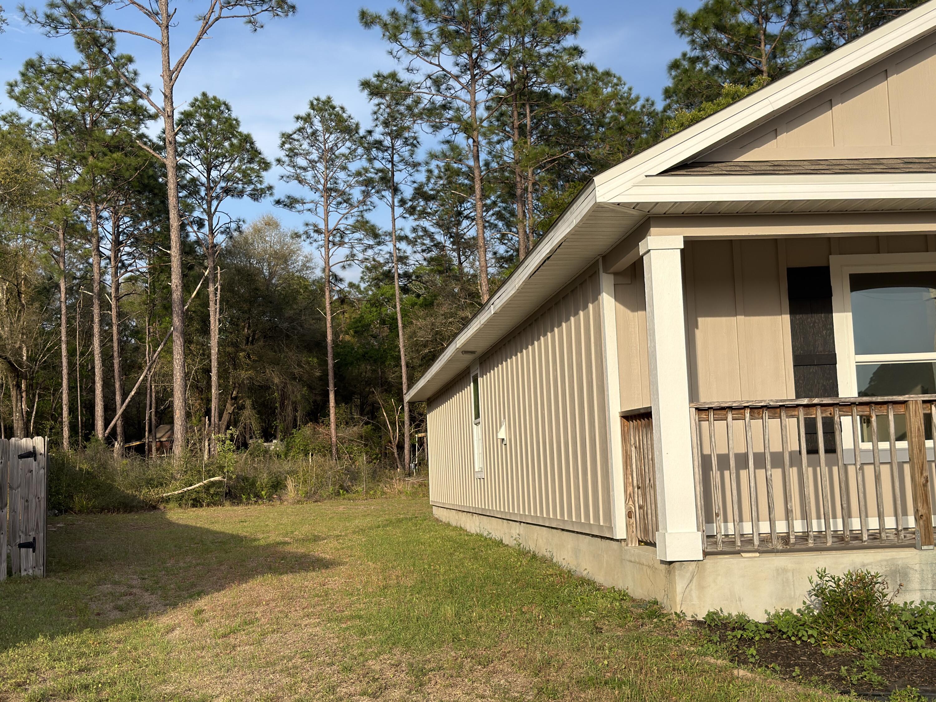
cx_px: 468
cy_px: 351
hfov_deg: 40.4
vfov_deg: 30.9
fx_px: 1271
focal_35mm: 47
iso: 64
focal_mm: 6.76
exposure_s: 1/3311
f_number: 1.78
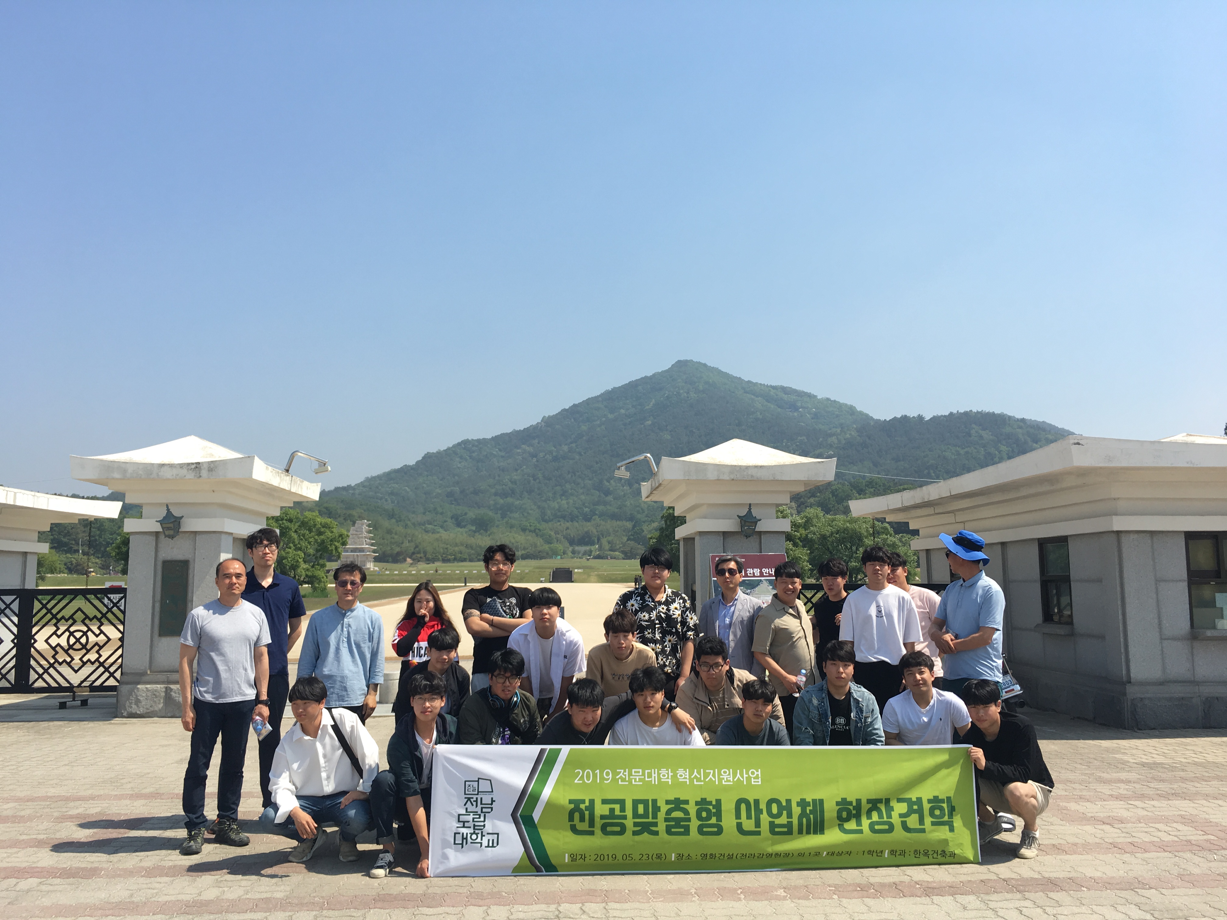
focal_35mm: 29
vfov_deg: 48.2
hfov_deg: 61.7
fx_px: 1028
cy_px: 460
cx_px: 614
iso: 25
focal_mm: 4.15
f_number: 2.2
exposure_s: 1/1148
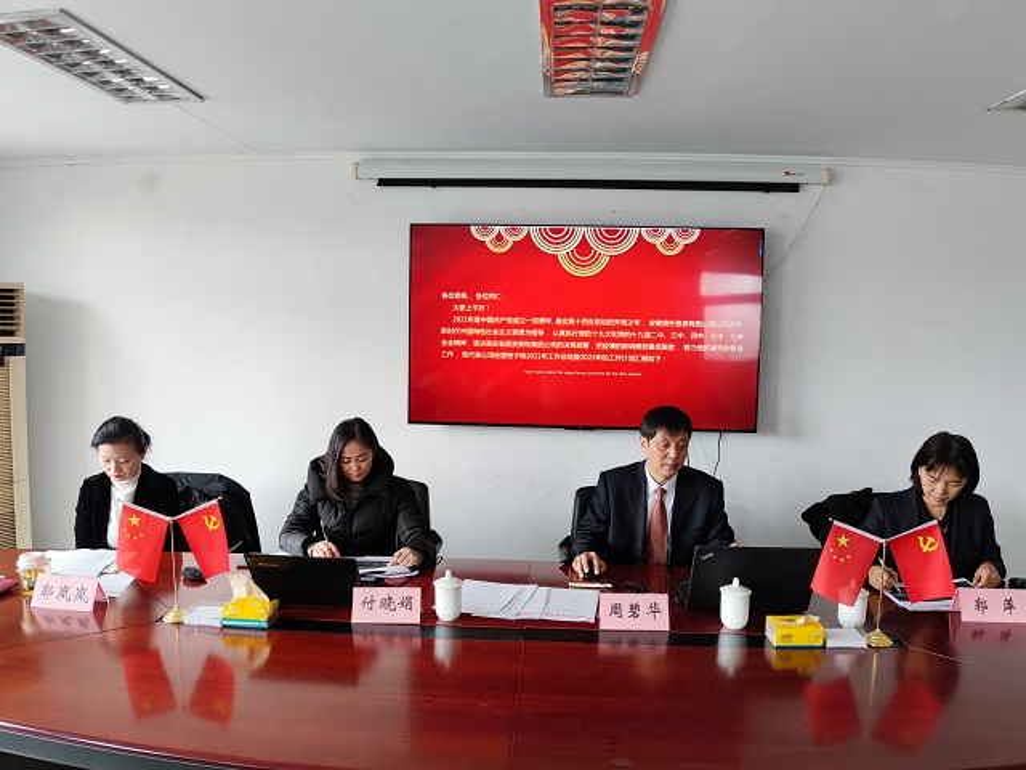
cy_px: 385
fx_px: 741
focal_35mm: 25
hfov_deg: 69.4
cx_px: 513
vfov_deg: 54.9
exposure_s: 1/100
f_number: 1.85
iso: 168
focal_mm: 6.78
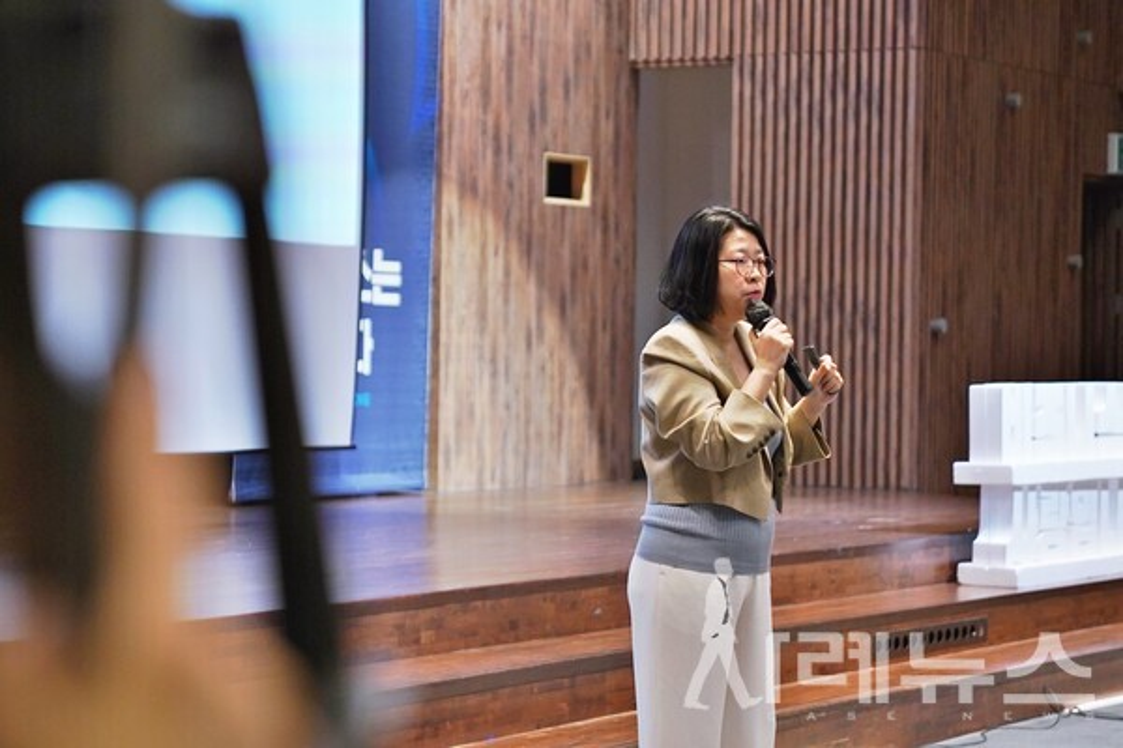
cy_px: 374
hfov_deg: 19.5
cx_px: 562
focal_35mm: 105
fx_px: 3275
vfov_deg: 13.0
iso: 1250
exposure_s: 1/100
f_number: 2.8
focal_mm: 70
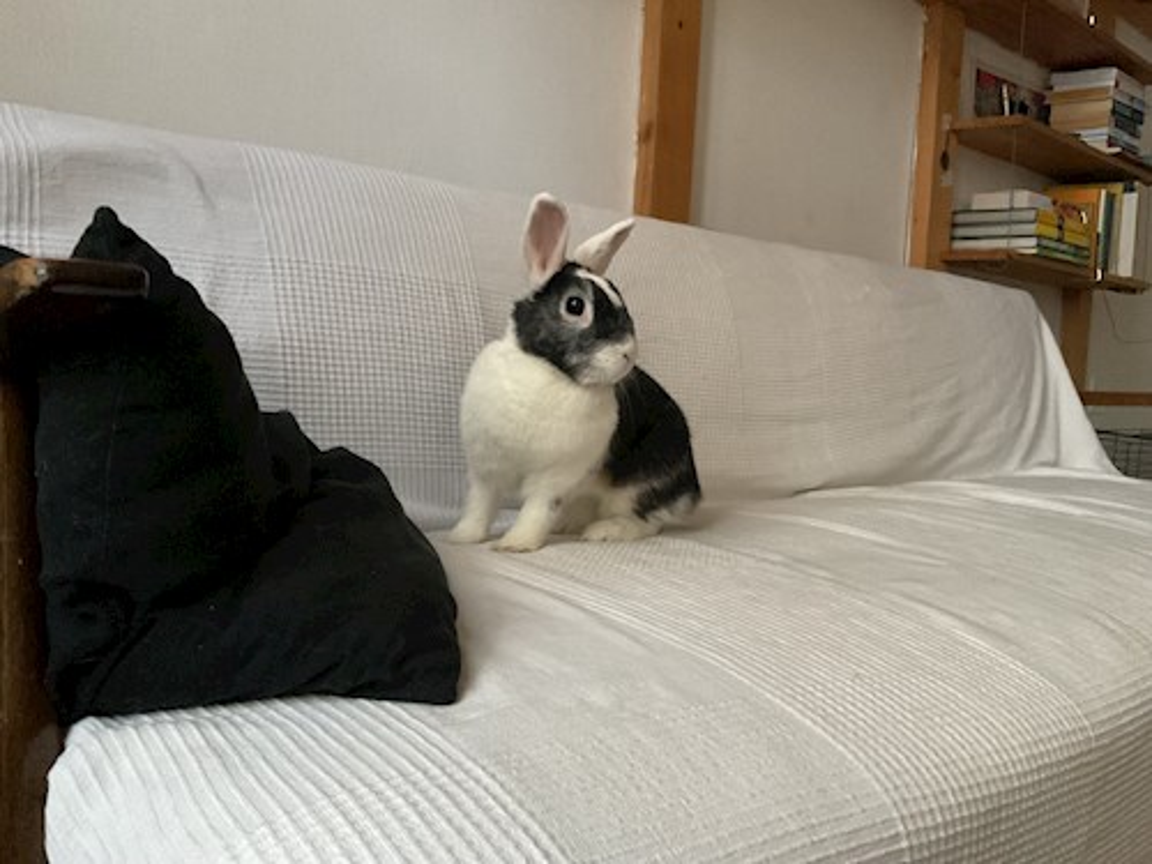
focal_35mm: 29
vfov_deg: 48.2
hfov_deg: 61.7
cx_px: 576
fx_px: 965
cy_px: 432
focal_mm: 3
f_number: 1.8
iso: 500
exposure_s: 1/30
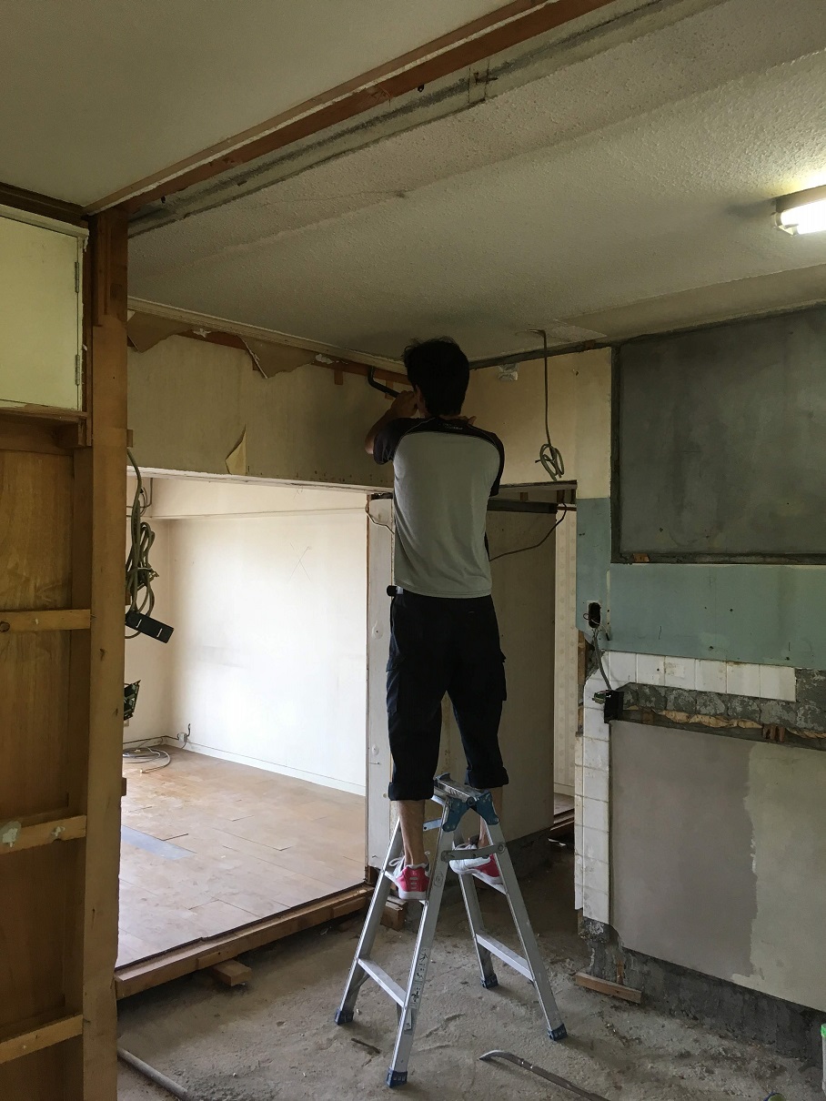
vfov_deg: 61.6
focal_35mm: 29
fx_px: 922
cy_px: 550
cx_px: 413
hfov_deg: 48.2
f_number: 2.2
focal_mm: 4.15
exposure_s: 1/30
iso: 32
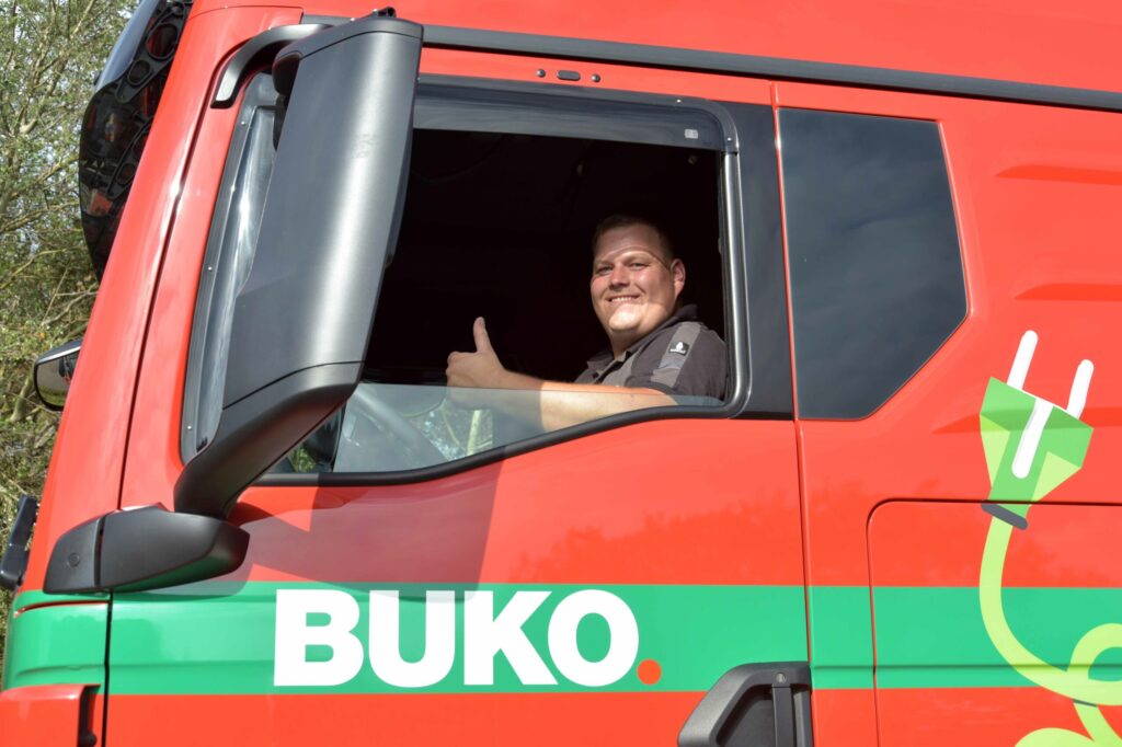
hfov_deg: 41.1
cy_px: 374
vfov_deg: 28.1
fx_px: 1495
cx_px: 561
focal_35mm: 48
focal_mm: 48
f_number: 9
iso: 250
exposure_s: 1/320
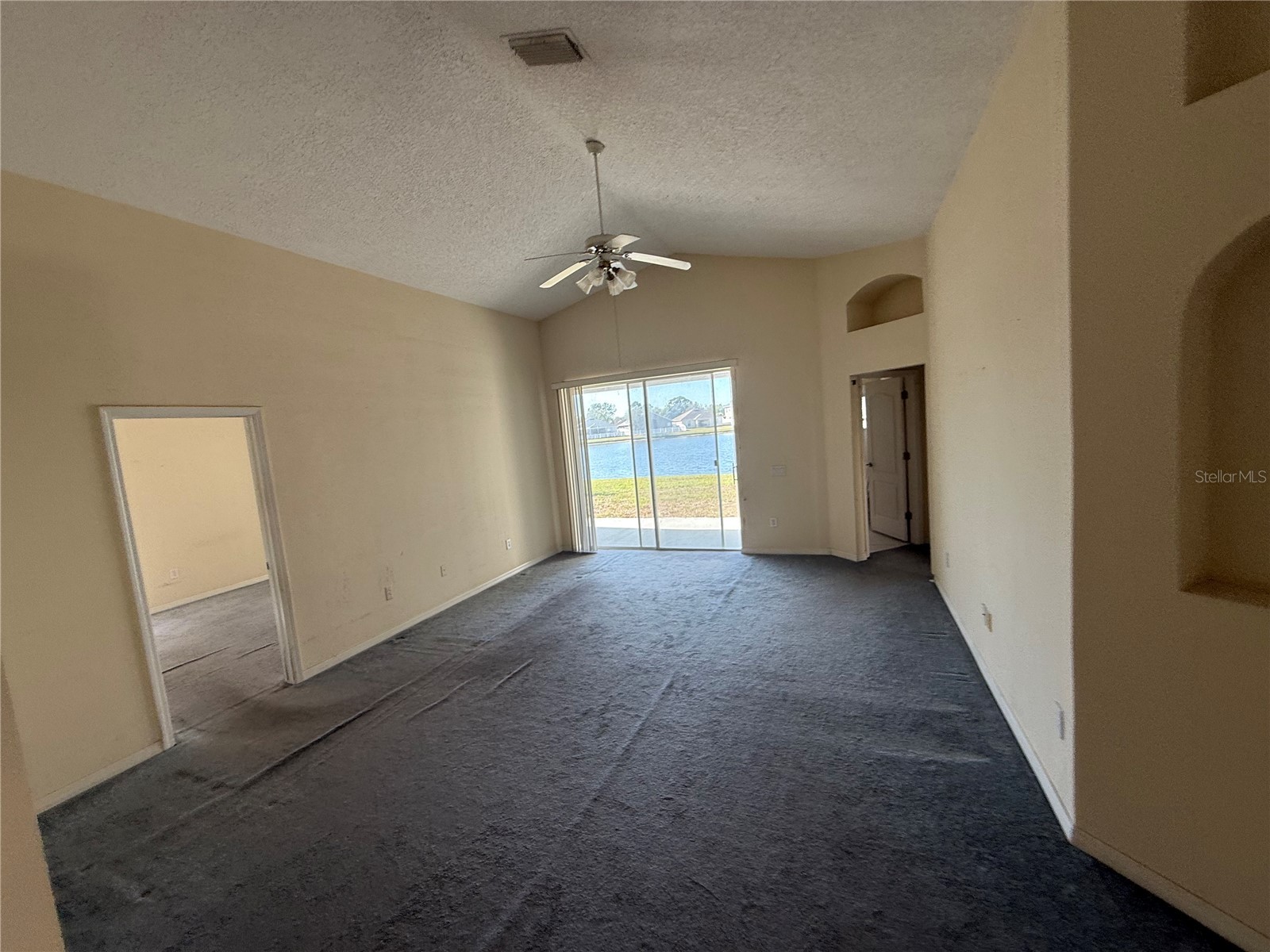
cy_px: 476
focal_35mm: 14
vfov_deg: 85.7
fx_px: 514
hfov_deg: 102.1
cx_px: 635
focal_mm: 2.22
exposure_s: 1/130
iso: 64
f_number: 2.2
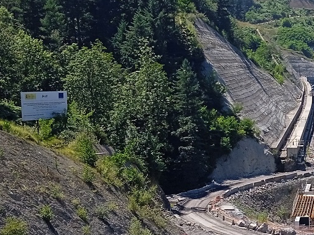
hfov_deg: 21.3
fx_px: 798
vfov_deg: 16.6
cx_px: 333
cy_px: 197
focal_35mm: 88
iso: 111
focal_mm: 3.43
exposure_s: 1/847
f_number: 2.2
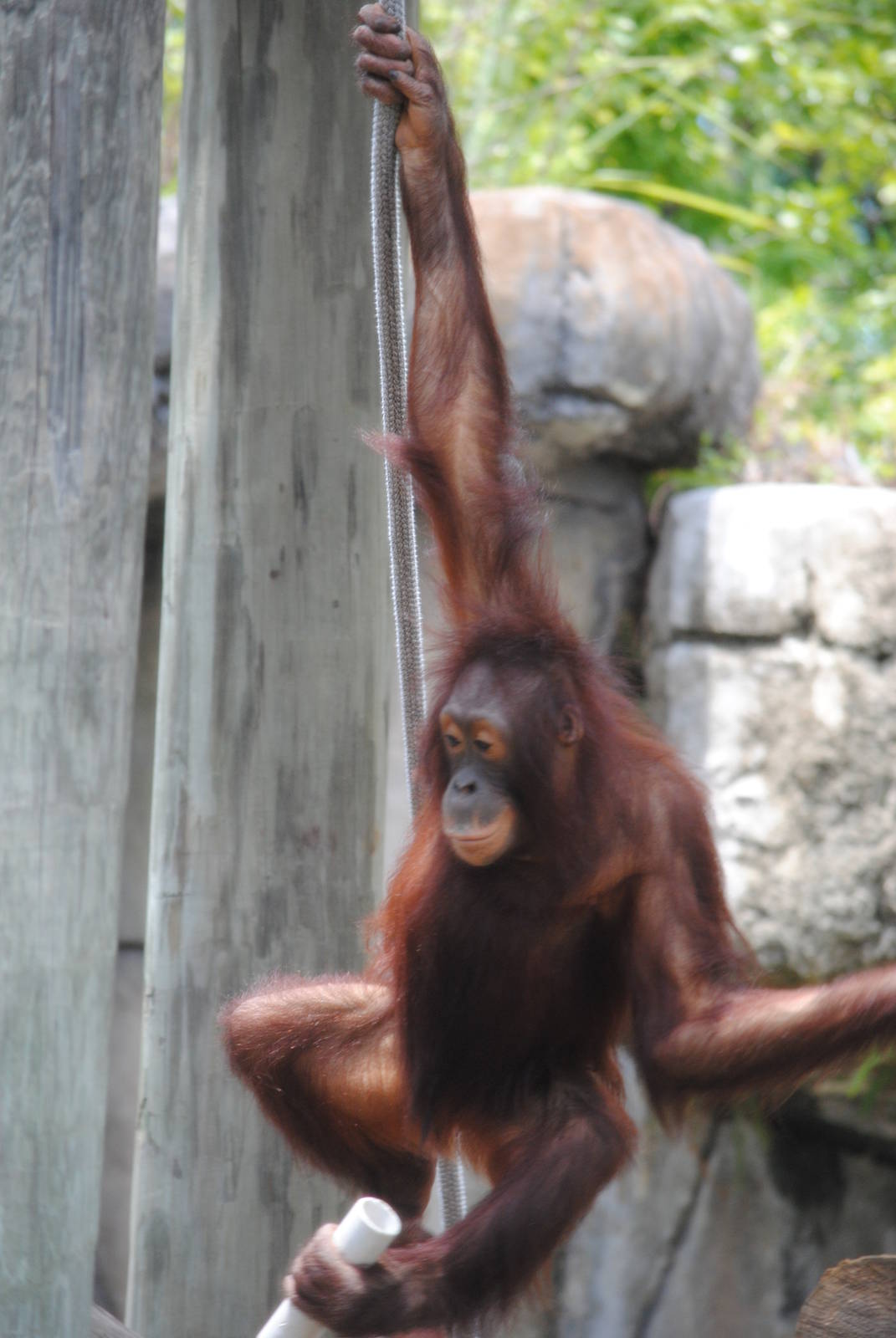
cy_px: 669
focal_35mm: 225
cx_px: 448
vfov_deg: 9.1
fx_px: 8376
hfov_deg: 6.1
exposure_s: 1/320
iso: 400
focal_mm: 150
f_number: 4.8
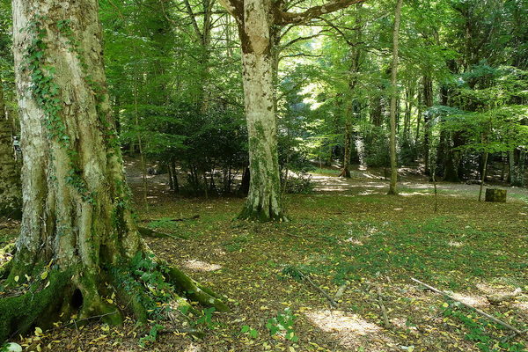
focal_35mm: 27
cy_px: 176
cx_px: 264
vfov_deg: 47.9
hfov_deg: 67.4
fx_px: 396
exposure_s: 1/15
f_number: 7.1
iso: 1000
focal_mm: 18
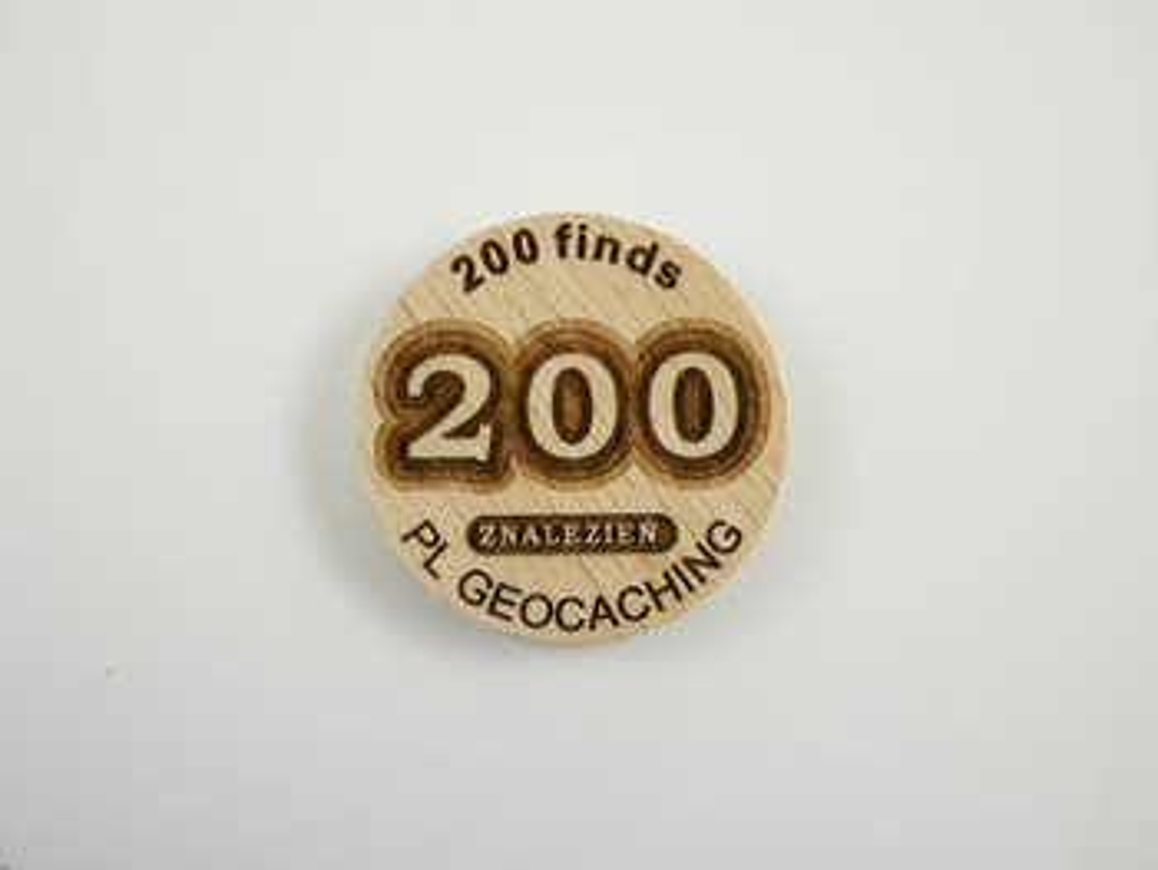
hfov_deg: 32.2
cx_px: 579
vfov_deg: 24.4
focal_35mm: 60
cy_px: 435
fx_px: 2009
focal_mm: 30
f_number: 9
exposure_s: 1/15
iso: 200
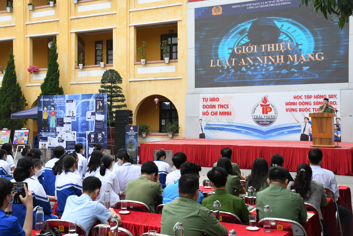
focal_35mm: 45
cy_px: 118
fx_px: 441
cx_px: 176
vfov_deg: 29.9
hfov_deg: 43.6
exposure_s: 1/200
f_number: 6.3
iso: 320
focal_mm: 30
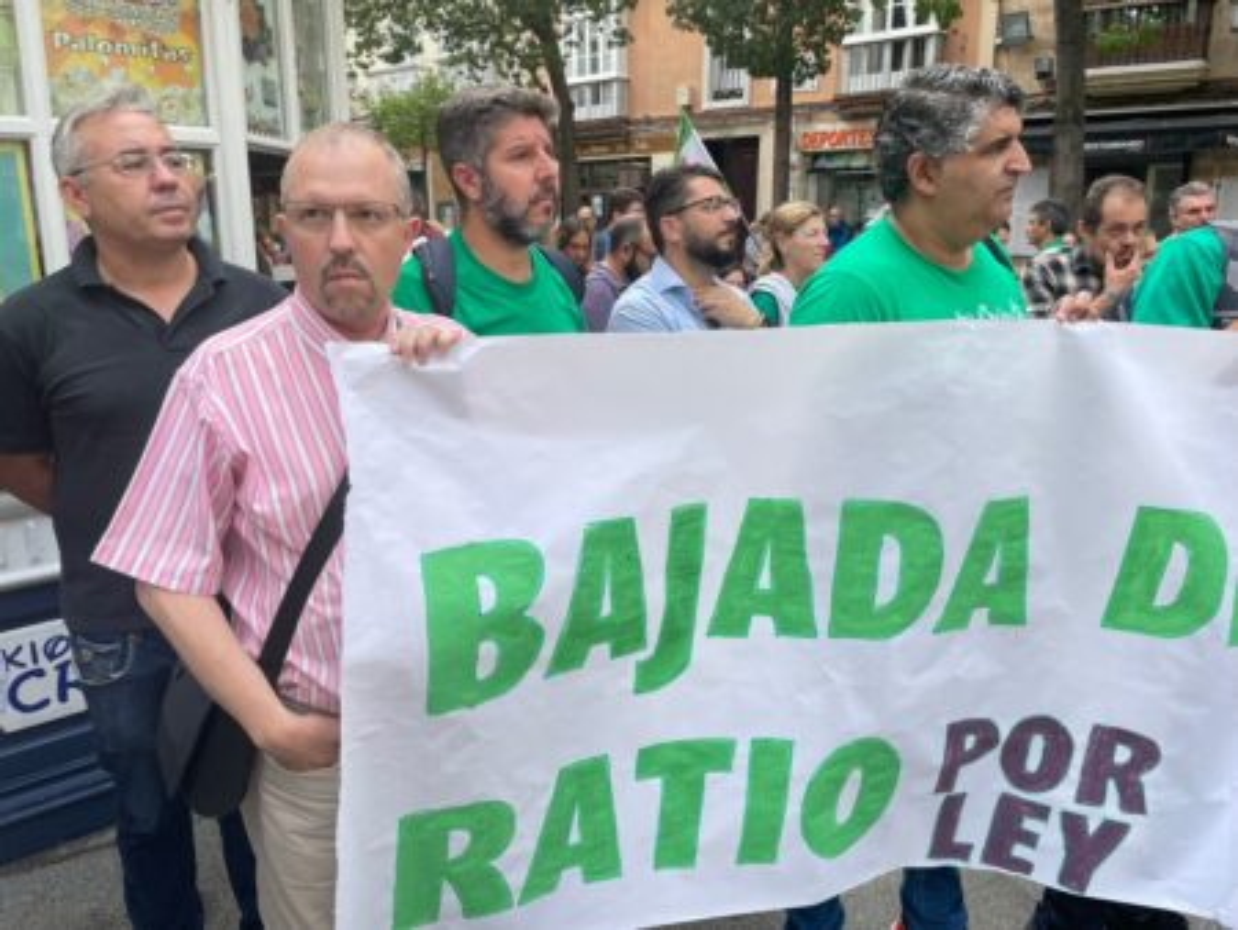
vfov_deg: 53.1
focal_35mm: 26
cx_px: 619
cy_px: 465
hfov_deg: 67.3
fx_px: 930
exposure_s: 1/643
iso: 50
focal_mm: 4.2
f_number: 1.6
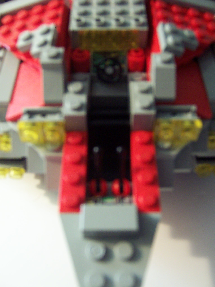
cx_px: 108
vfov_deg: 51.4
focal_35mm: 36
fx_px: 298
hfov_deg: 39.7
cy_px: 144
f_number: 2.8
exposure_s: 1/8
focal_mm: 5.6
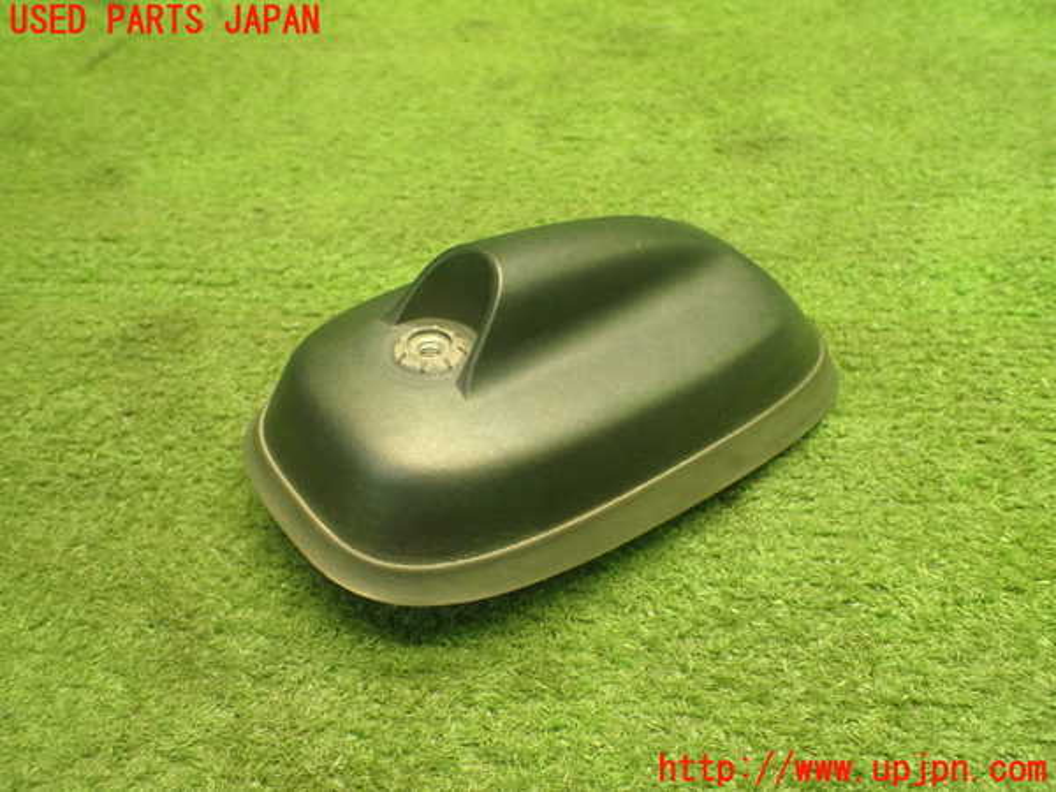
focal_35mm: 30
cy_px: 396
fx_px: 915
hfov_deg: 60.0
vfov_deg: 46.8
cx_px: 528
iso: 800
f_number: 2.3
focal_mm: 5.4
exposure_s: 1/80
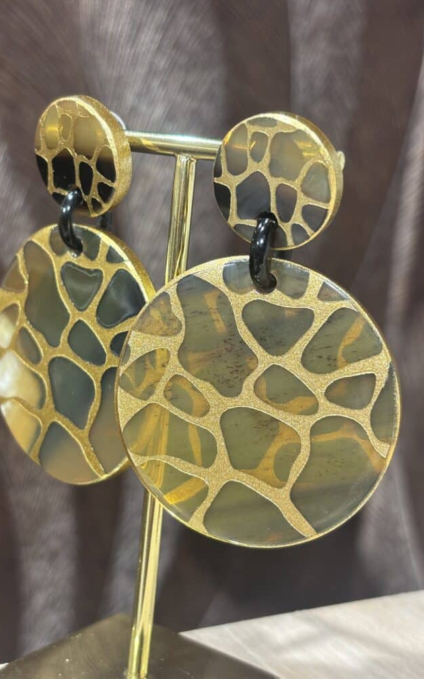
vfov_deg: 36.3
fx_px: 1035
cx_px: 196
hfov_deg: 23.1
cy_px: 343
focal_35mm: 56
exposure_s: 1/50
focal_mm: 5.96
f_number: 1.6
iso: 50
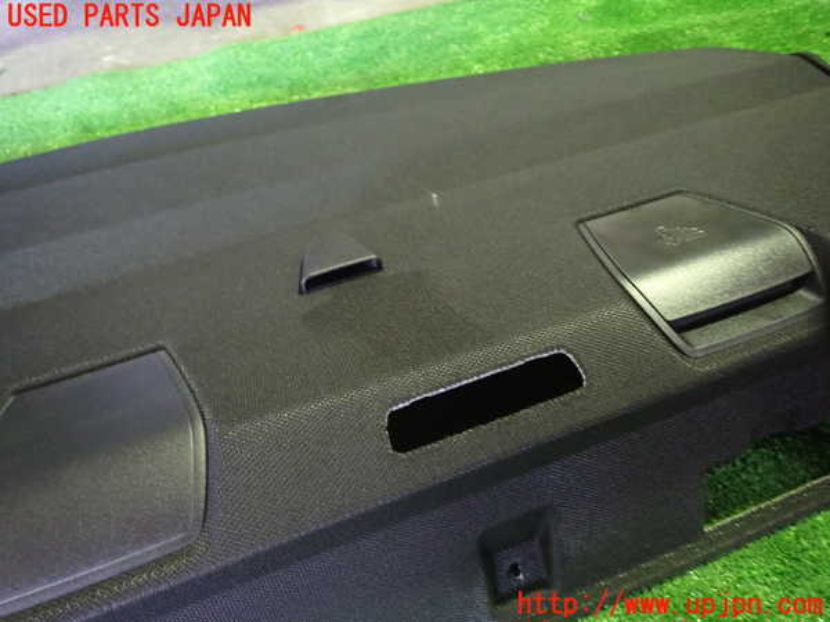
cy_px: 311
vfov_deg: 54.9
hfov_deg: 69.4
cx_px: 415
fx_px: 599
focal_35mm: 25
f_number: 2
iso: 800
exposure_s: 1/13
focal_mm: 4.5
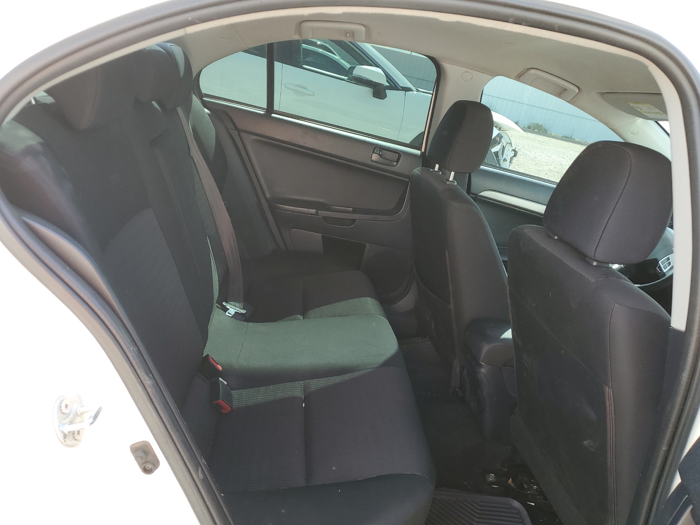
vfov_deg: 53.1
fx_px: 526
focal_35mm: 26
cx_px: 350
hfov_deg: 67.3
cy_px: 262
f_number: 1.5
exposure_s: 1/185
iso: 50
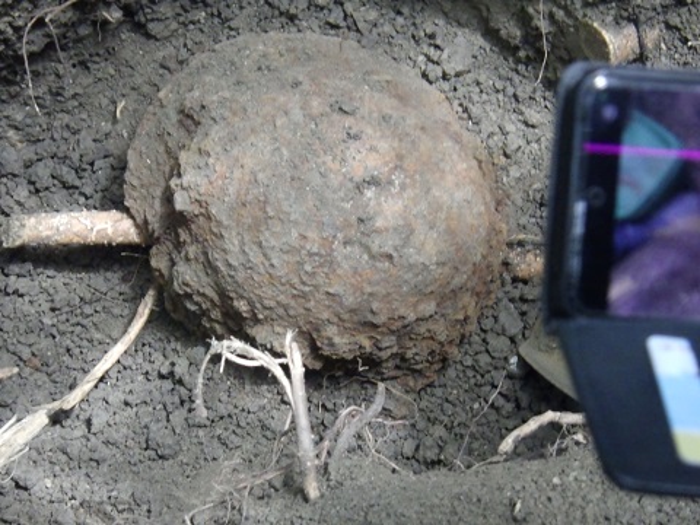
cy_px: 262
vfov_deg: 10.6
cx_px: 350
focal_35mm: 140
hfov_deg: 14.1
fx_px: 2831
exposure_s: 1/100
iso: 1600
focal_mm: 25
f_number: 5.5
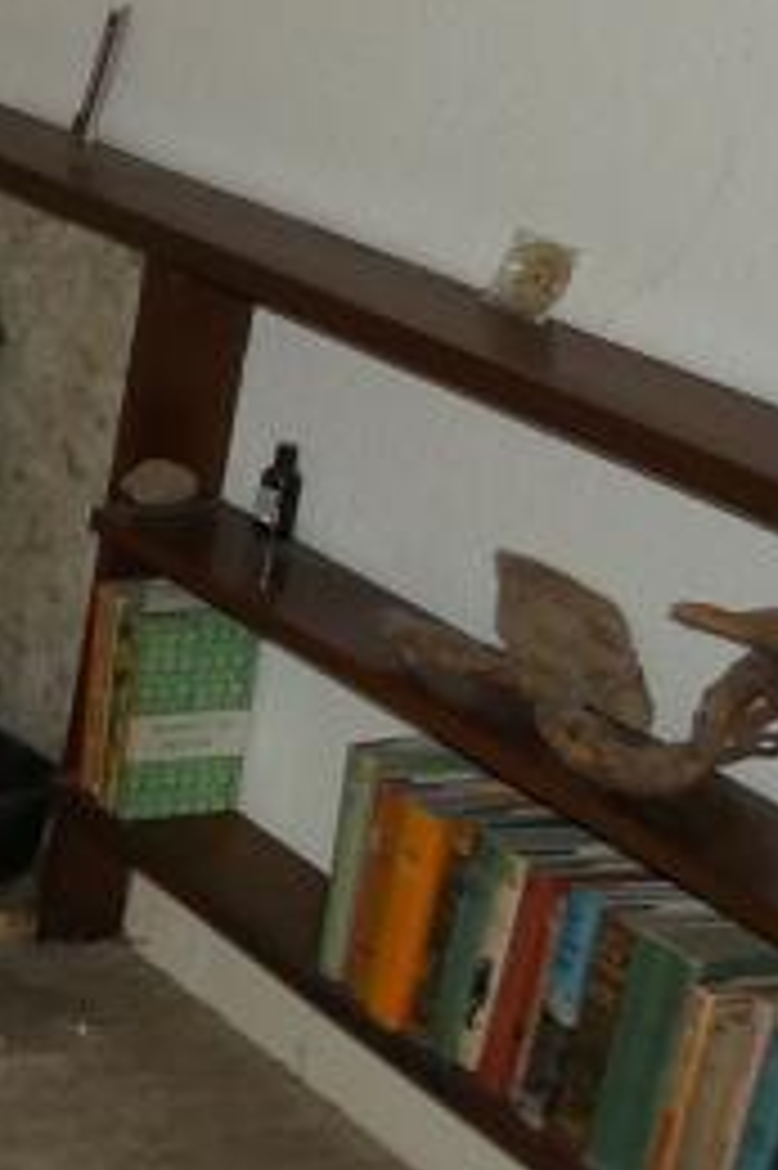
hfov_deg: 13.1
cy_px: 171
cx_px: -1012
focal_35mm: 82
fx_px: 2662
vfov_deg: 24.2
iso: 100
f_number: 2.8
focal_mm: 3.6
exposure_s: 1/60
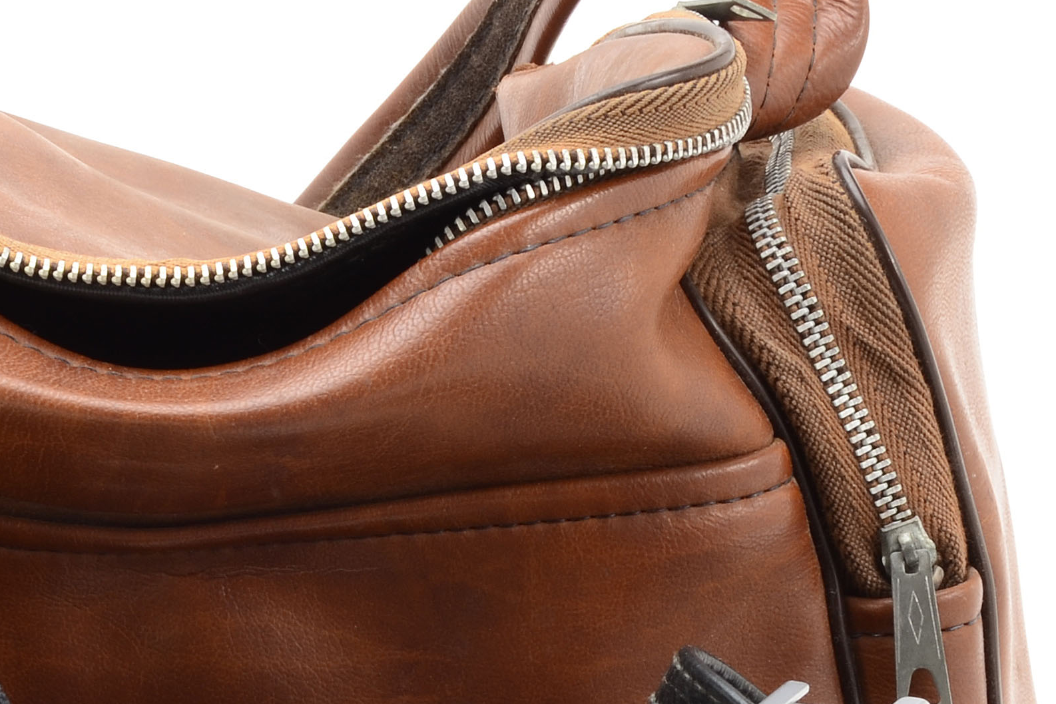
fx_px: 4311
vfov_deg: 9.2
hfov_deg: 14.0
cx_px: 398
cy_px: 880
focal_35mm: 147
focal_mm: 32
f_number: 16
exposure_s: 1/160
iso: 100
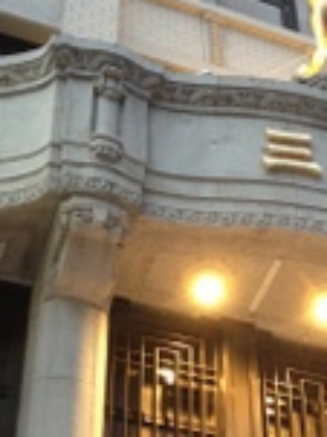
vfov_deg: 20.8
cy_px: 373
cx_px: 263
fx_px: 1173
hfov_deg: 15.8
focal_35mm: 93
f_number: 2.4
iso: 125
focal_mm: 4.28
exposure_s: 1/20
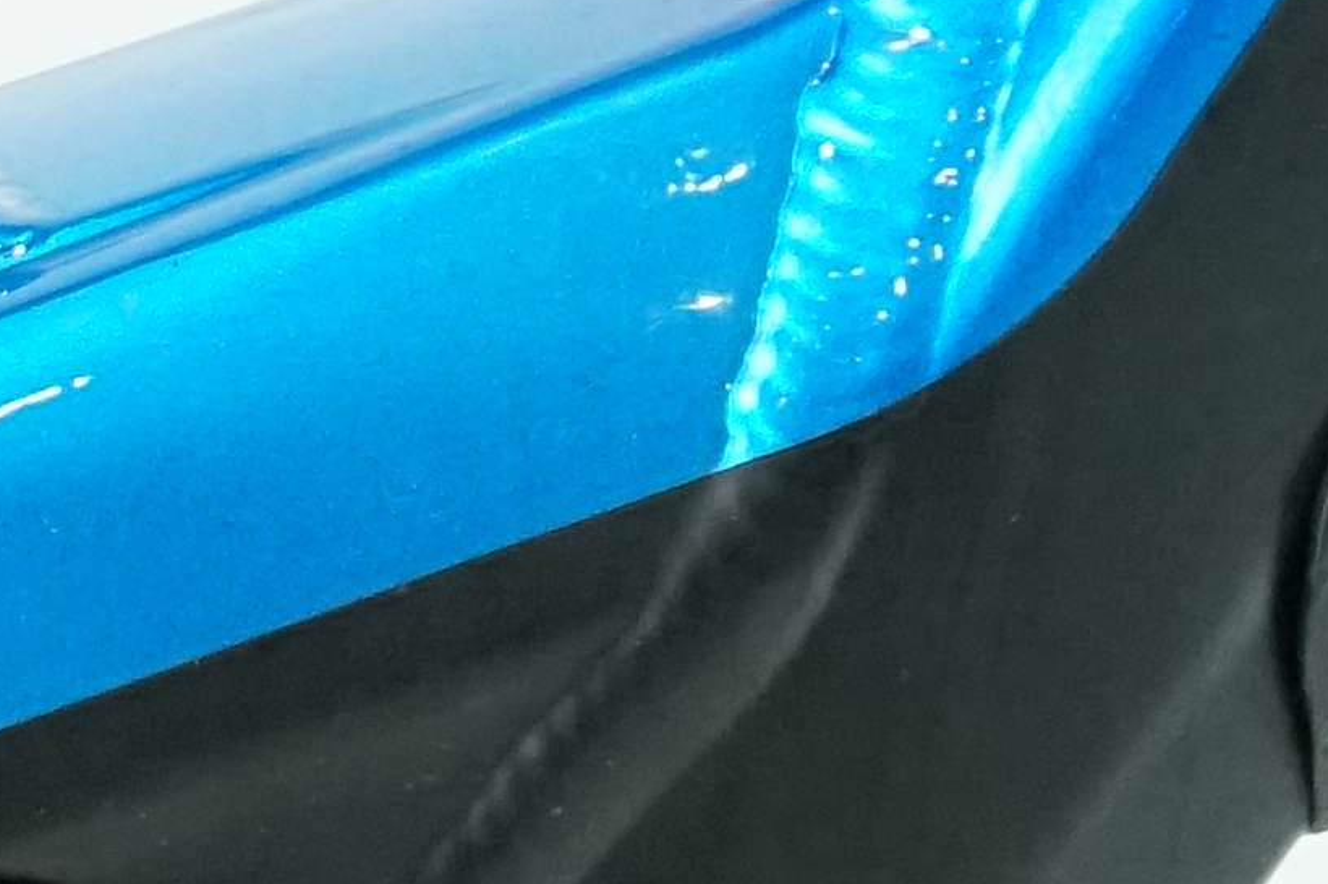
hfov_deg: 8.4
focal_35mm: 205
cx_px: -2745
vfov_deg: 6.5
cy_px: 1687
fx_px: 7559
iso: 3200
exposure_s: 1/200
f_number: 5.6
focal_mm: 28
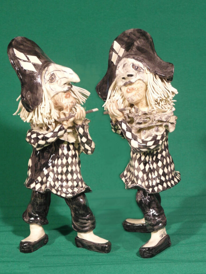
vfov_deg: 27.0
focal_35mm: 72
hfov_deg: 20.4
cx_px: 103
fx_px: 571
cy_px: 137
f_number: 2.4
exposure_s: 1/45
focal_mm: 15.6
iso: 200
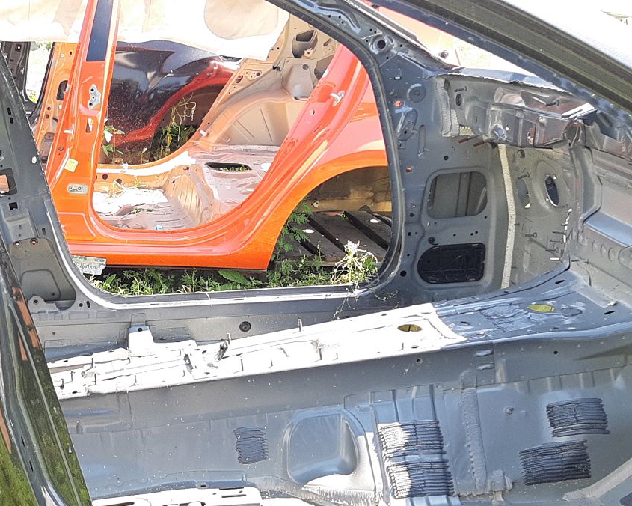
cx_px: 12
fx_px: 991
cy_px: 344
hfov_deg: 32.7
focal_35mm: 53
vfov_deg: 28.4
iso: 40
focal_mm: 3.93
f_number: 1.7
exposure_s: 1/245
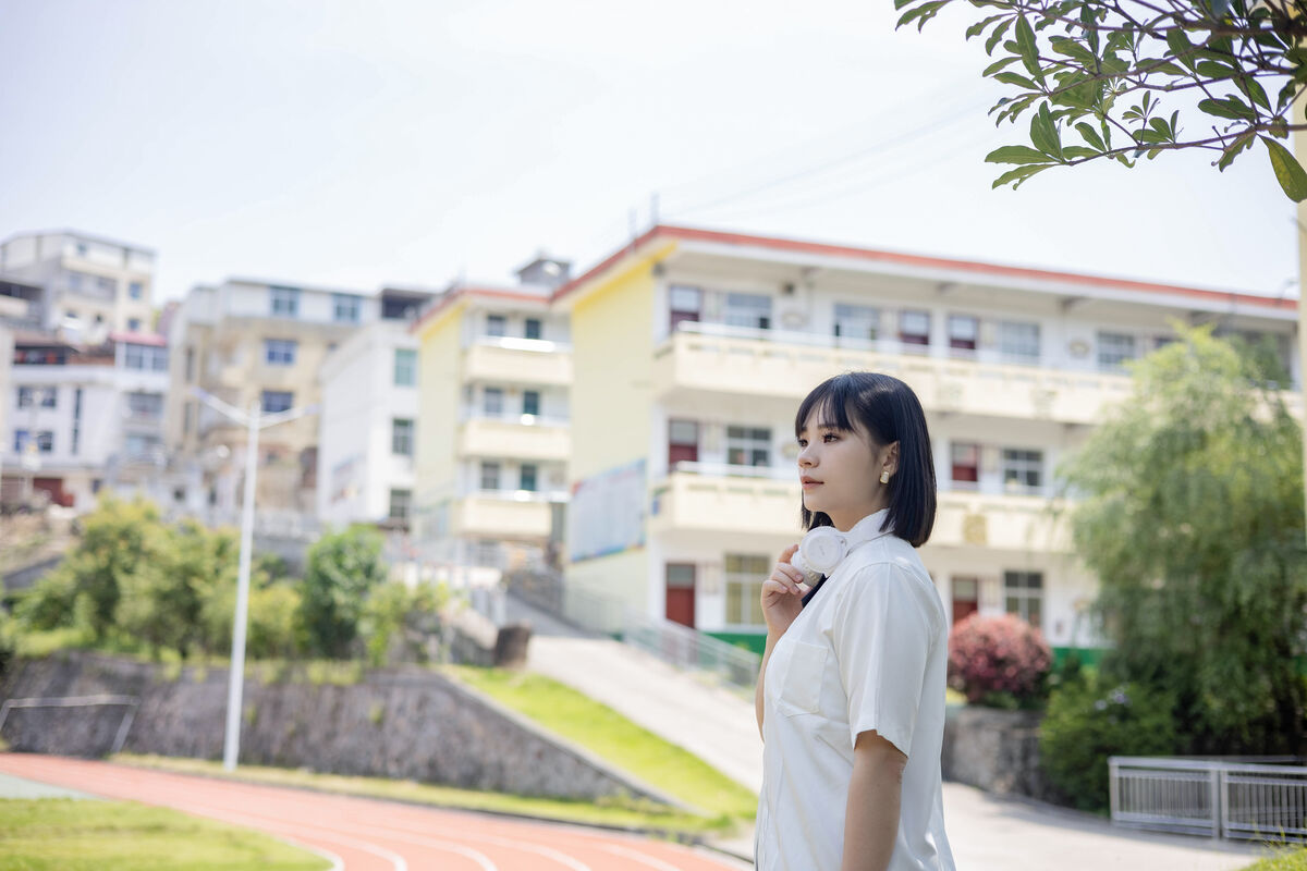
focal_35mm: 50
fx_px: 1815
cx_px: 654
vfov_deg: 27.0
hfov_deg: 39.6
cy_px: 436
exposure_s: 1/800
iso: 125
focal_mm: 50
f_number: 2.8
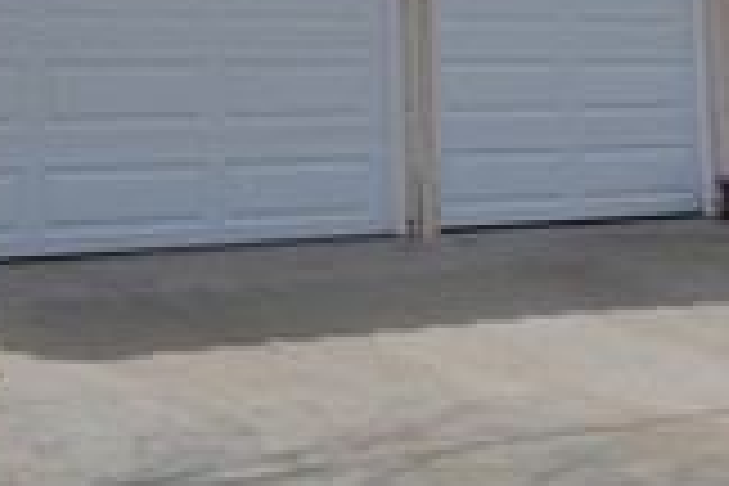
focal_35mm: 91
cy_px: -259
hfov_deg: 21.9
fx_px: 1843
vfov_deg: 14.0
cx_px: 81
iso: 100
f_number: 6.3
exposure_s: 1/500
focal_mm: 23
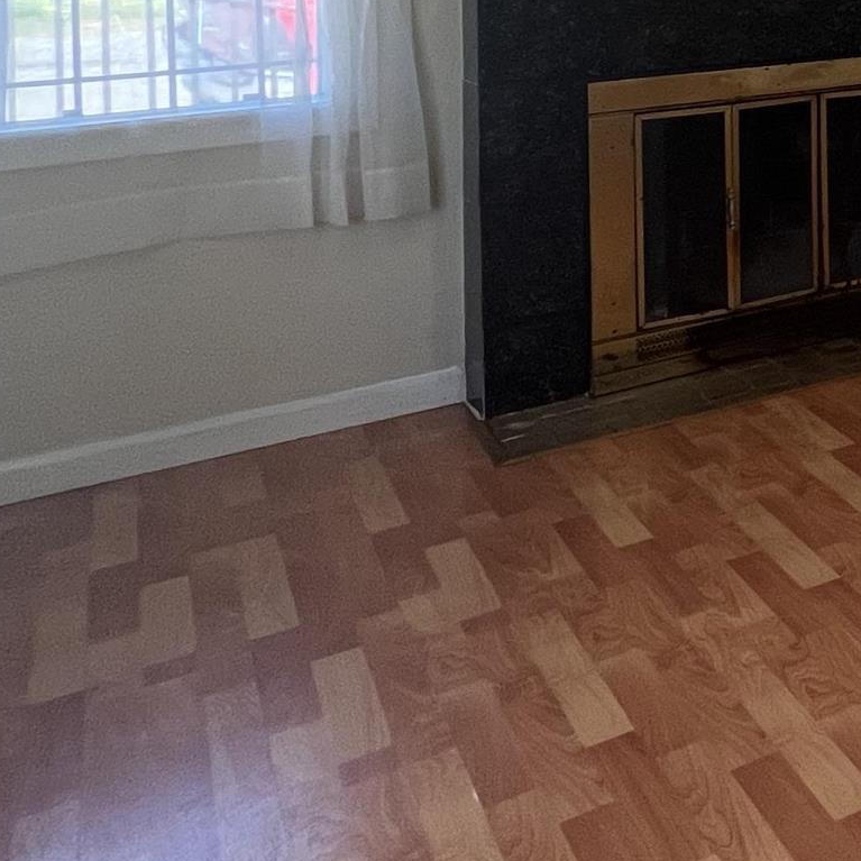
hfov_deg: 21.8
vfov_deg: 31.8
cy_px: -121
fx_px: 1294
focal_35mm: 46
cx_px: 1570
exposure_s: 1/120
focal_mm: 1.57
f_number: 1.8
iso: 80
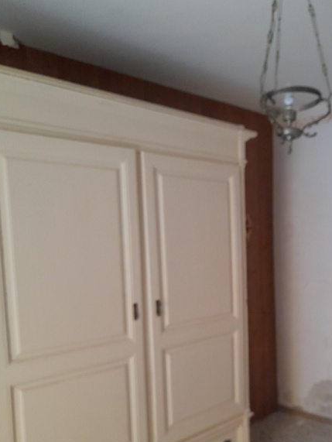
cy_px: 284
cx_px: 227
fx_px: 447
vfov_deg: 51.9
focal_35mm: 35
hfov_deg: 40.1
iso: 320
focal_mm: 4.6
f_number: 2
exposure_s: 1/60
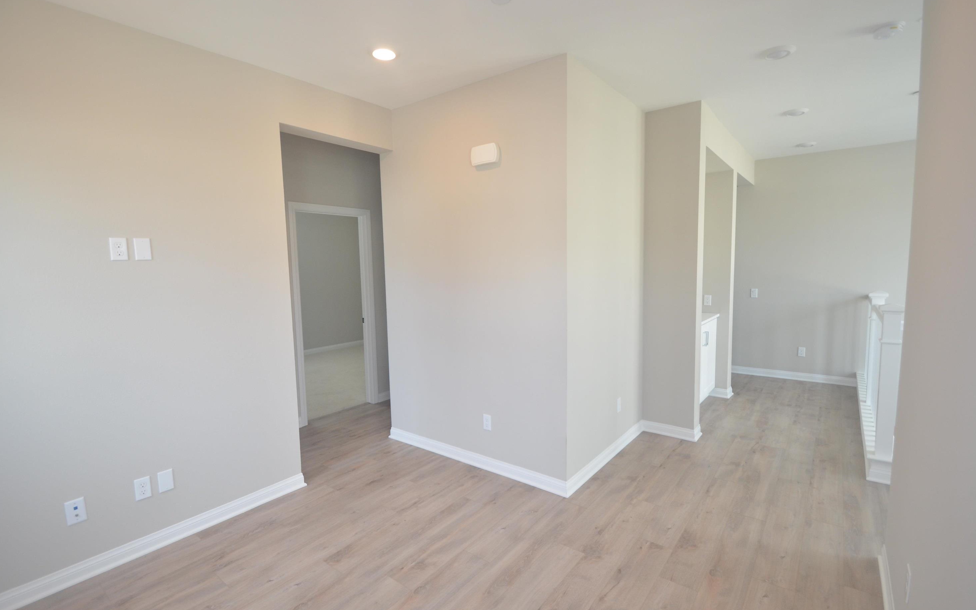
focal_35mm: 16
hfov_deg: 97.8
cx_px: 498
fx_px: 426
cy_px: 297
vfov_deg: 71.2
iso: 400
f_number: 5
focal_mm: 10
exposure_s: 1/100
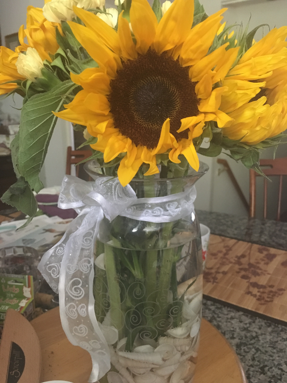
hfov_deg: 48.2
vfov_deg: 61.7
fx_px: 321
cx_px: 144
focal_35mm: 29
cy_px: 192
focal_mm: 4.15
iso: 320
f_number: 2.2
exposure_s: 1/15
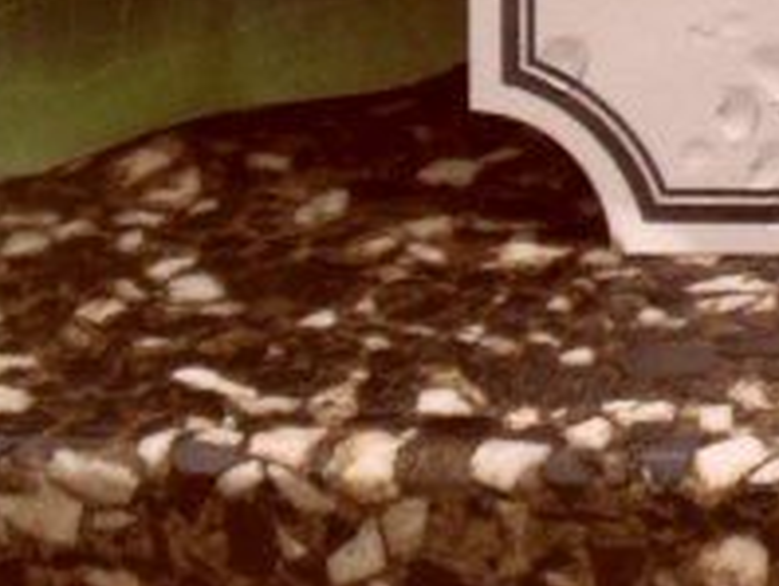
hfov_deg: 2.5
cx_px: 1743
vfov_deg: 1.9
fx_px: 17462
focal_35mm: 775
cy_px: -724
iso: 100
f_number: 4.4
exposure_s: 1/60
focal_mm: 24.6
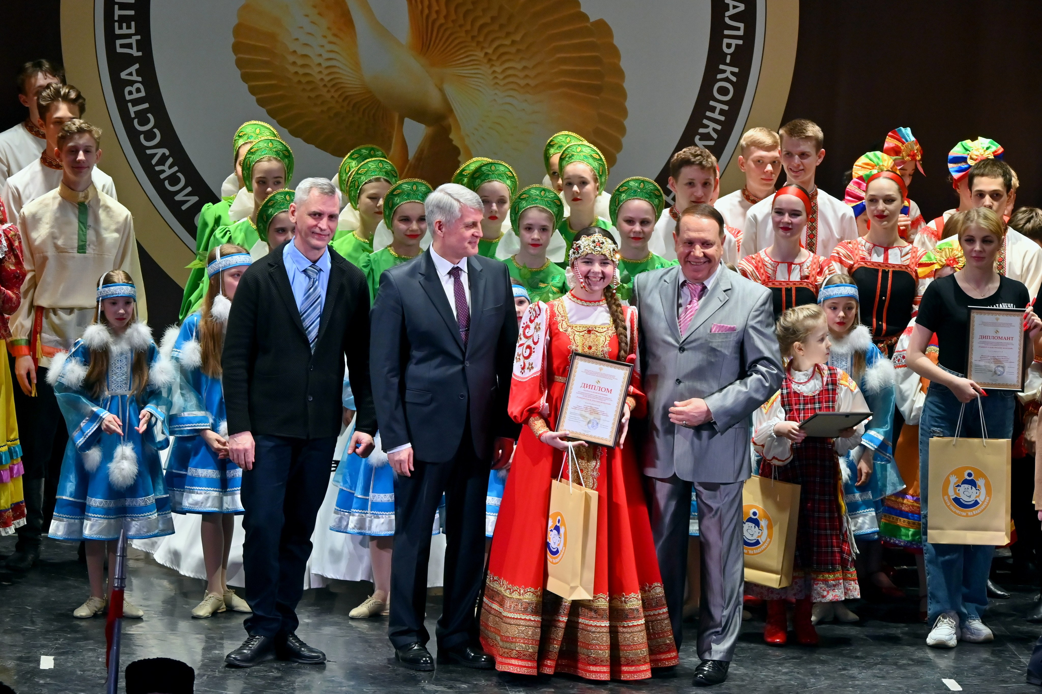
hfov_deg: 12.5
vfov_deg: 8.3
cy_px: 347
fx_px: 4775
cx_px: 521
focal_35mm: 165
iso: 800
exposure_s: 1/180
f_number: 5.6
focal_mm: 110
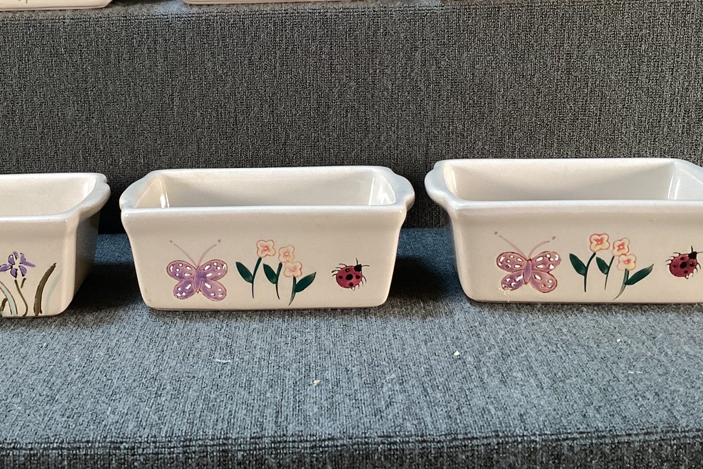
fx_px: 879
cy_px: 113
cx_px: 273
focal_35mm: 45
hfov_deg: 43.3
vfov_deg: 29.4
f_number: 2.4
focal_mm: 3.3
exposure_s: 1/50
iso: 80
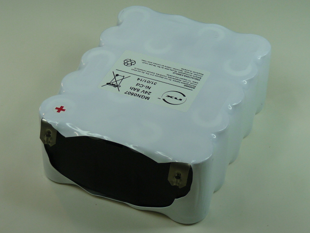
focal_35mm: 93
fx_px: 833
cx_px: 154
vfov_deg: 15.9
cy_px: 116
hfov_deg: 21.1
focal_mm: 9.2
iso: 100
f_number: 3.2
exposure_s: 1/100
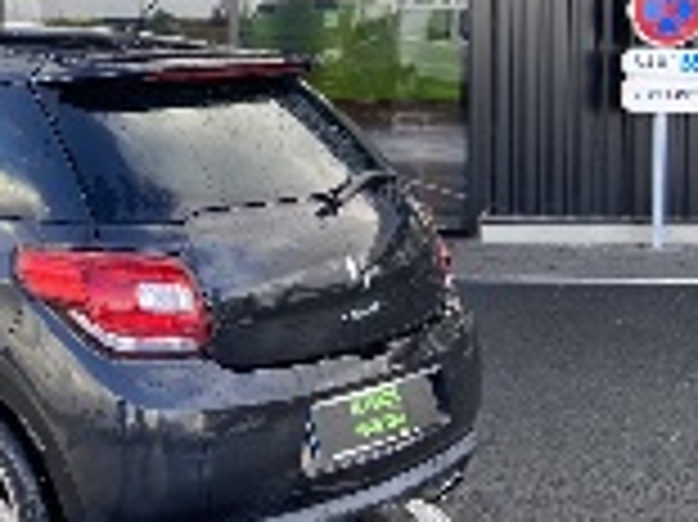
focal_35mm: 70
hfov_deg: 25.1
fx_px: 1410
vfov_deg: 20.7
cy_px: 81
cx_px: -140
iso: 32
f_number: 1.8
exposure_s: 1/193
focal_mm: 4.25
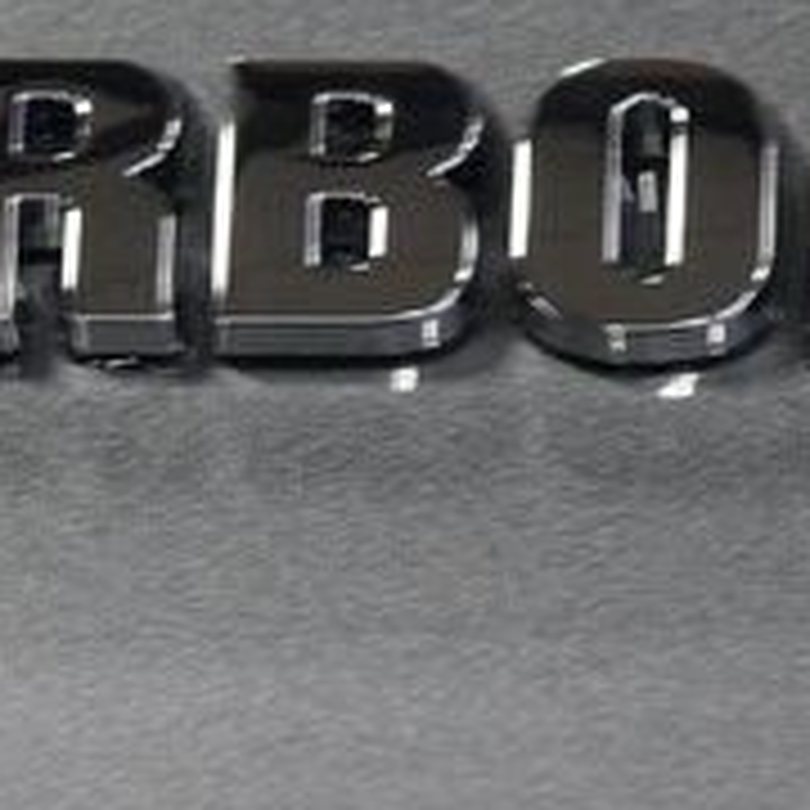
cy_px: 416
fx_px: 13422
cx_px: 634
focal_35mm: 507
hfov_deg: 3.5
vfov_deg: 3.5
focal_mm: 70
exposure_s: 1/30
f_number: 7.1
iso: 500
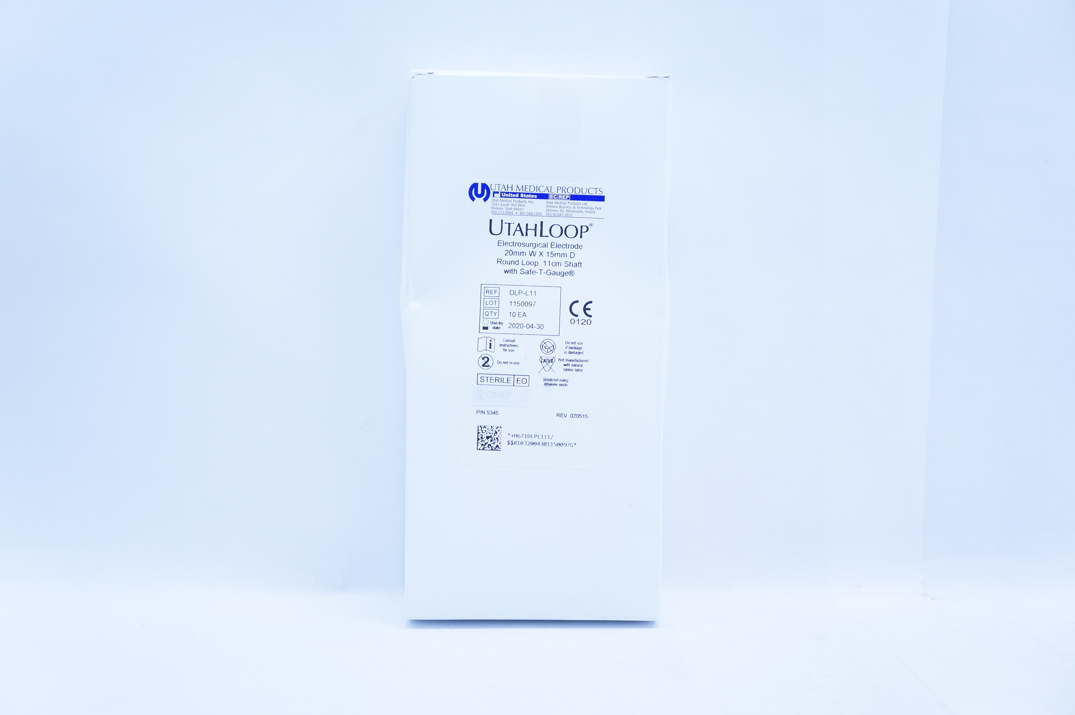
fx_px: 1342
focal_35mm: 45
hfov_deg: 43.6
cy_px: 358
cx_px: 538
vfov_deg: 29.8
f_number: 4
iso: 800
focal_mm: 30
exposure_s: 1/250
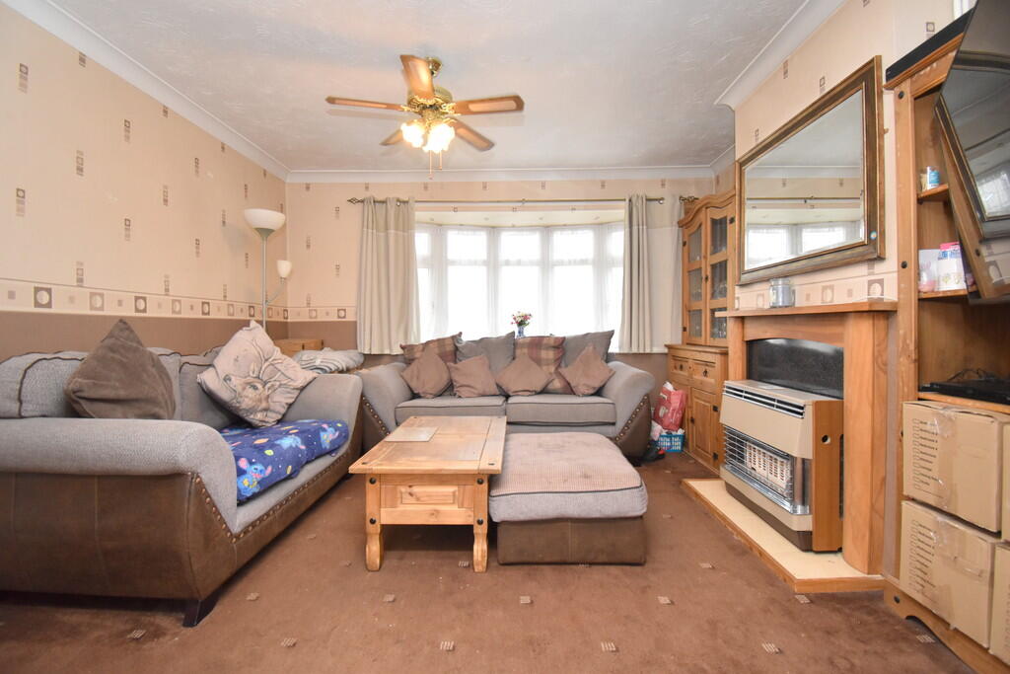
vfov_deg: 77.3
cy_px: 337
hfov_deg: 100.4
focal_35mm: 15
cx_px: 505
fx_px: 421
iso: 1600
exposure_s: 1/125
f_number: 4.5
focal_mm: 10
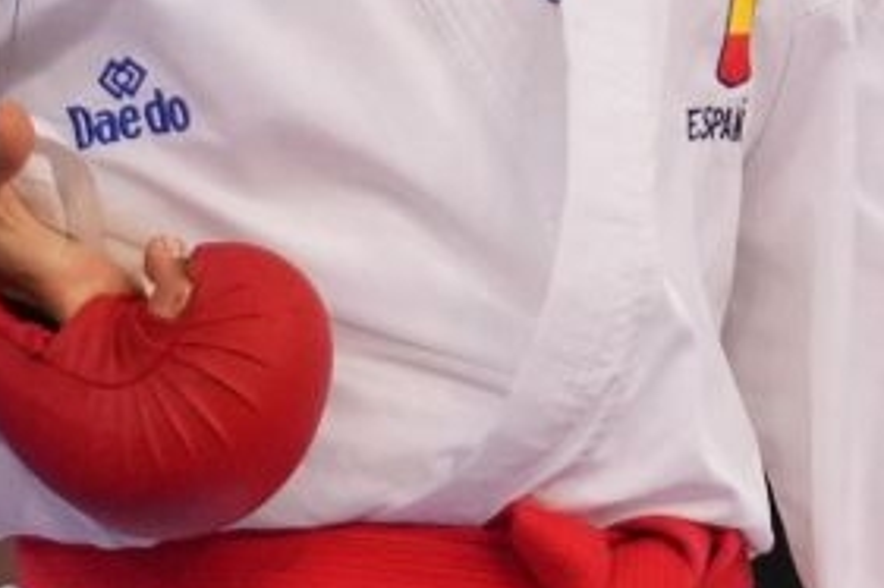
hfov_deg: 1.1
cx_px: 601
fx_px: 47240
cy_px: 91
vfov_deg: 0.7
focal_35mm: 1925
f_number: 2.8
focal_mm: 200
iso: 2000
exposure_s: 1/1000
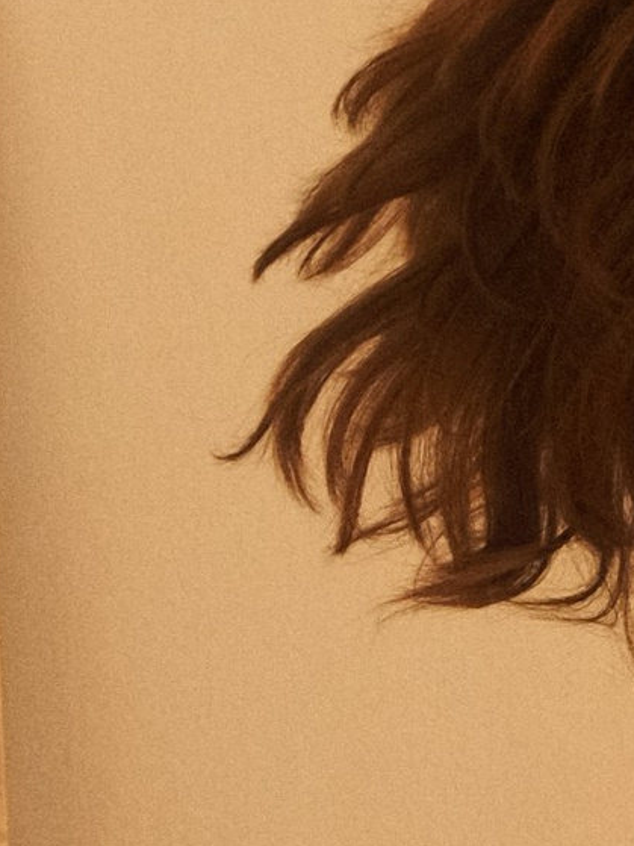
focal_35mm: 152
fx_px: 3713
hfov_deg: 9.4
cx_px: 1049
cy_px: 864
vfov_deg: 12.8
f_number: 4.5
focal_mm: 15.6
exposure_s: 1/640
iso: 5000
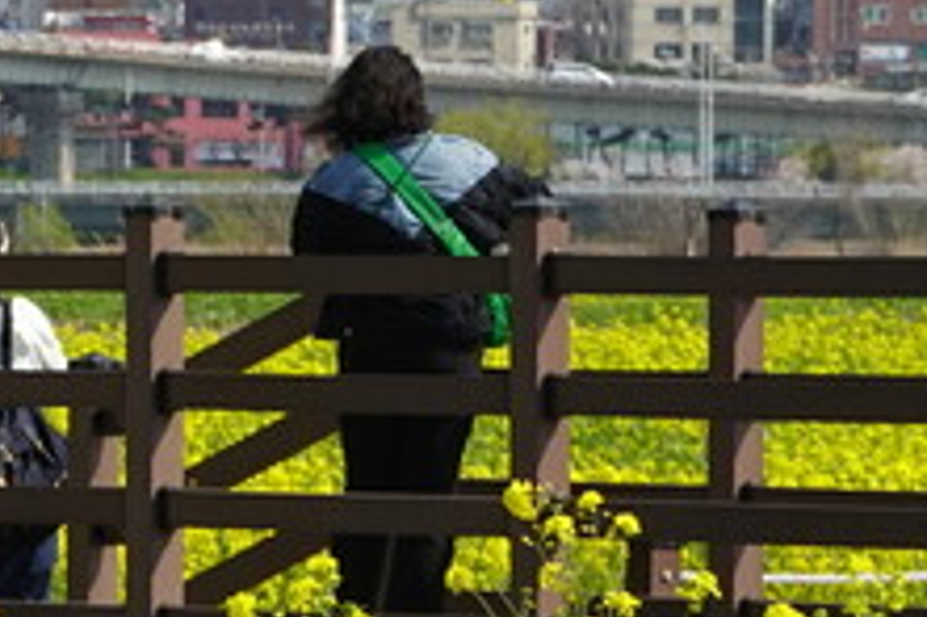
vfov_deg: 2.6
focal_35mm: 520
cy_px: 873
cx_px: -214
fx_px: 13380
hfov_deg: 4.0
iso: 100
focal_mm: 49.7
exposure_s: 1/500
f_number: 5.6
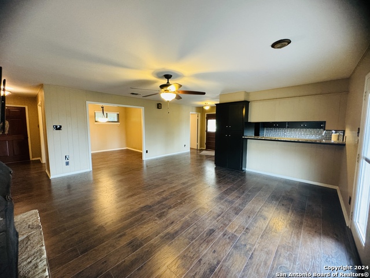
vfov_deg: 85.7
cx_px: 185
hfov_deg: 102.1
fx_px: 150
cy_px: 139
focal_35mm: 14
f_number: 2.2
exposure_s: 1/60
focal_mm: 2.22
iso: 500
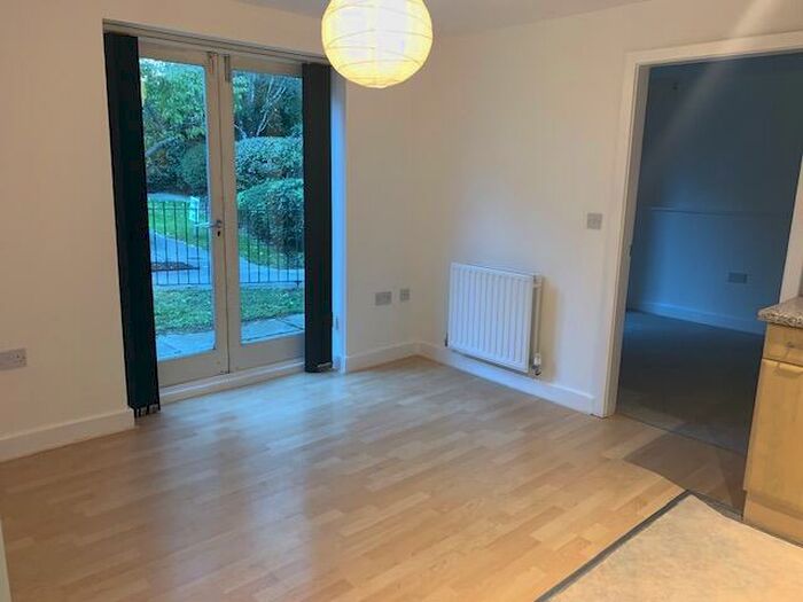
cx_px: 402
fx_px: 603
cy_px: 301
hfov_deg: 67.3
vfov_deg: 53.1
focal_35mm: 26
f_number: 1.8
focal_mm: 4.25
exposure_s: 1/17
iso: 50
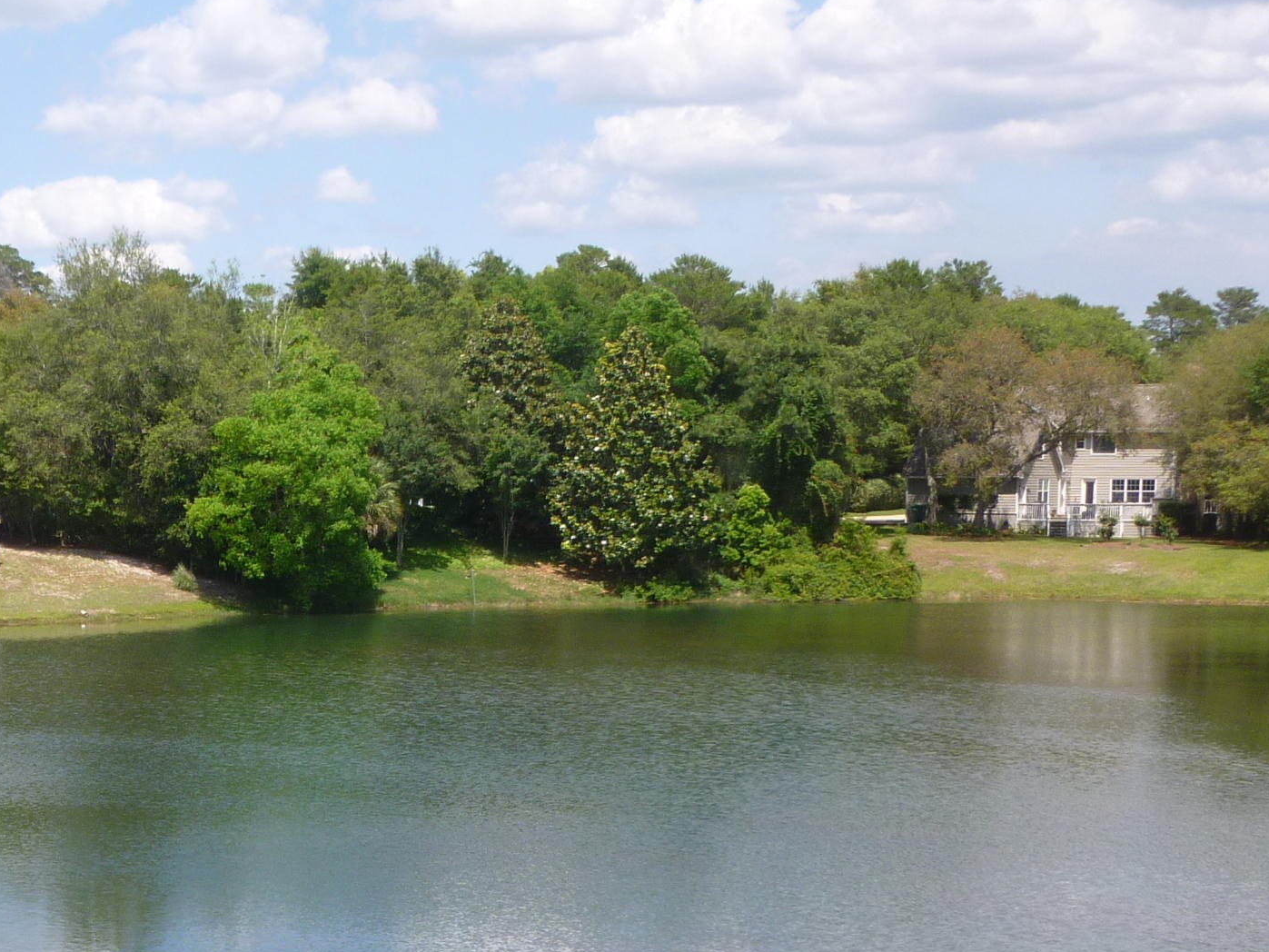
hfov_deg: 25.7
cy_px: 866
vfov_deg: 19.8
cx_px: 78
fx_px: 2676
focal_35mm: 73
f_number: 3.6
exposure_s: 1/640
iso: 100
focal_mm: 6.1
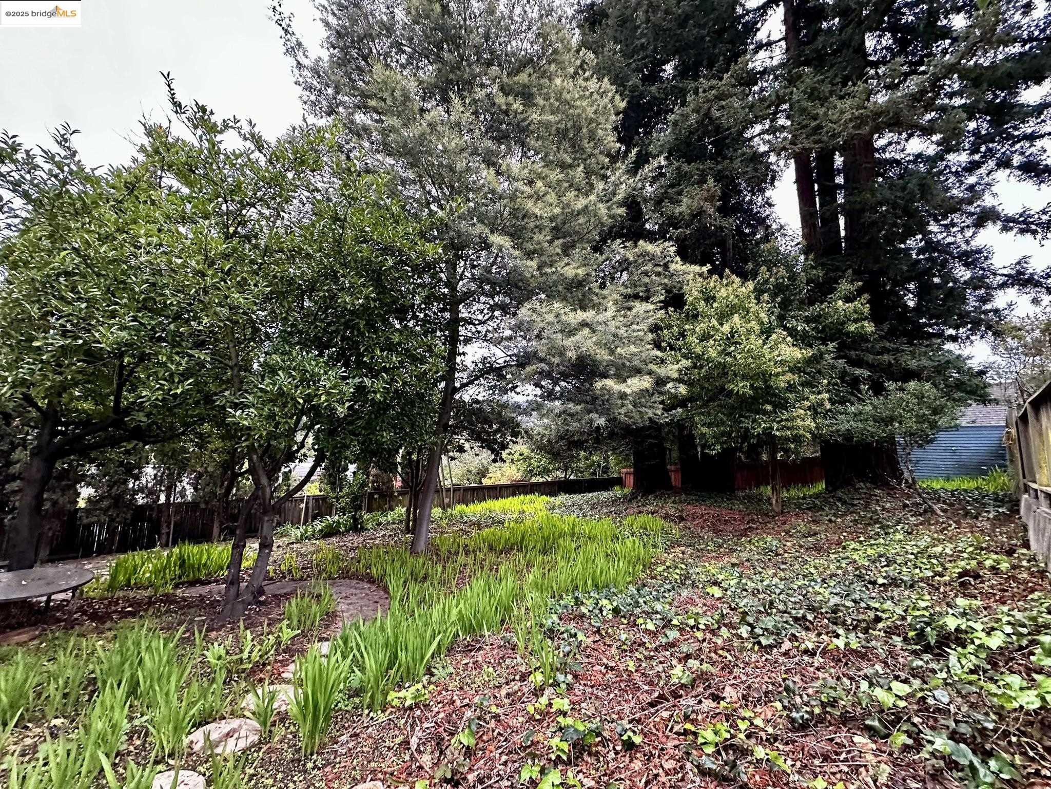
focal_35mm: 14
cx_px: 526
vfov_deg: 85.7
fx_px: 425
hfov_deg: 102.1
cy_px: 394
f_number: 2.2
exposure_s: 1/60
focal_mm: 2.22
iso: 640
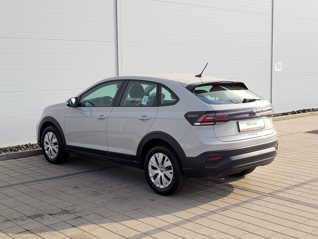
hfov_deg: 67.3
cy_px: 120
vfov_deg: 53.1
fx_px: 239
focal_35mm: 26
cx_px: 159
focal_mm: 5.4
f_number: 1.8
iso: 40
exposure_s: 1/1369
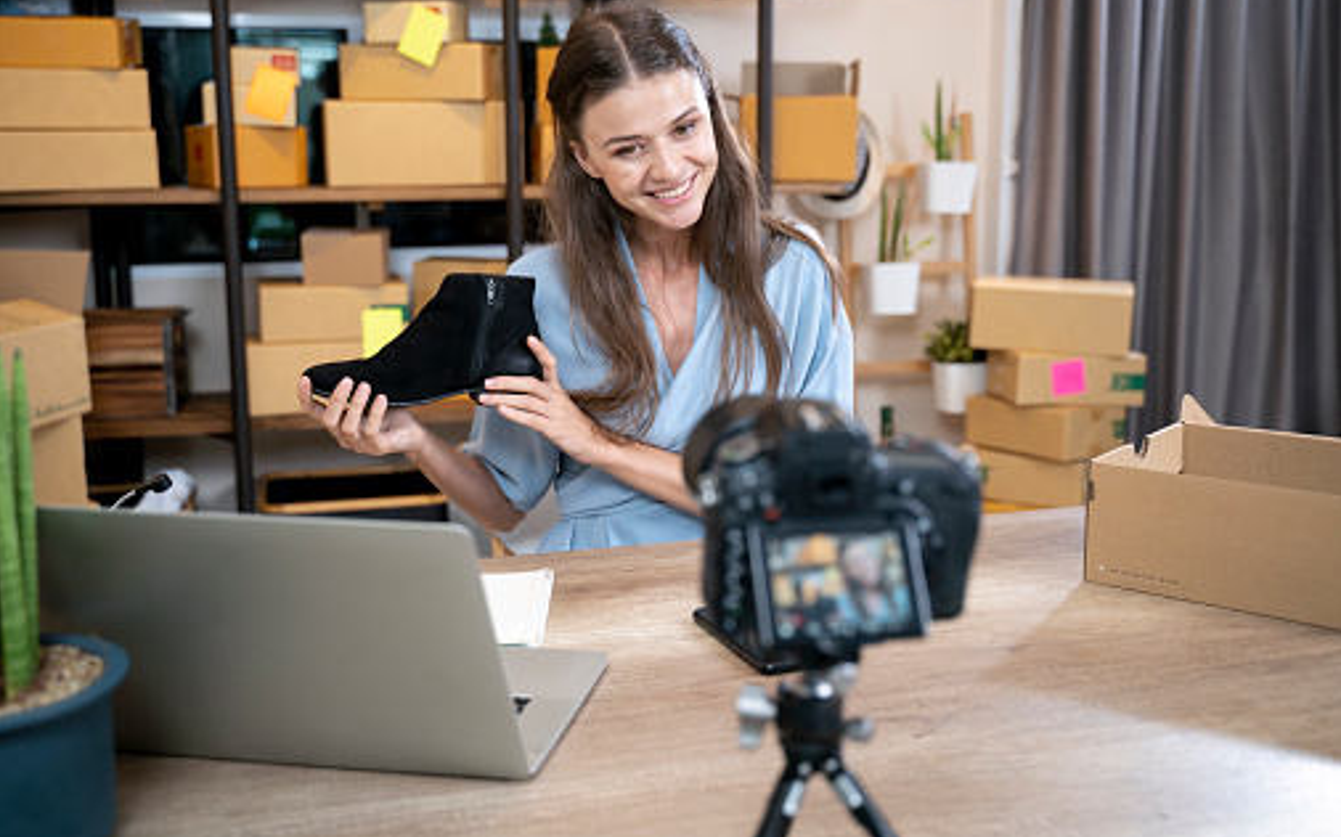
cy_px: 393
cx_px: 672
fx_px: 1498
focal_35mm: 41
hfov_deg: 48.2
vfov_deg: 31.2
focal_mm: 40
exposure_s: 1/320
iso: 250
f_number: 2.8
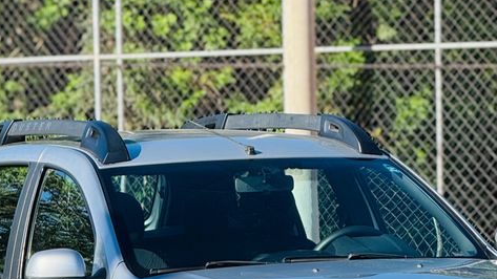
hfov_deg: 9.6
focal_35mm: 224
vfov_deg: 5.4
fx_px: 2952
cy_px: 309
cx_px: 267
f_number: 2.8
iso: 50
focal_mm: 15.66
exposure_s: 1/926
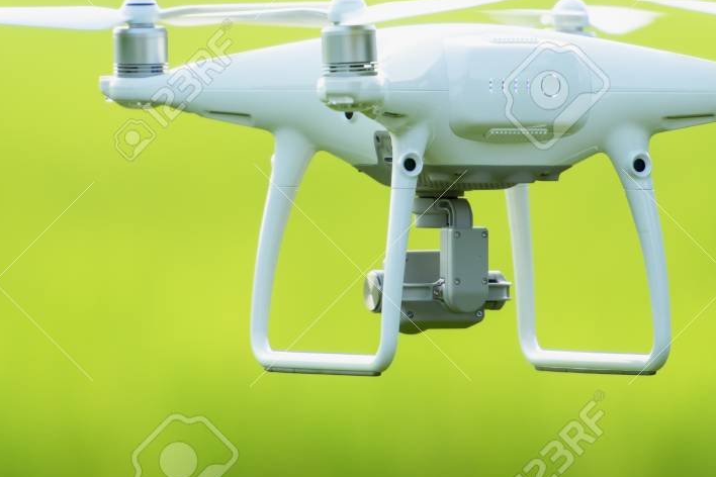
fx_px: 14597
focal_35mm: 734
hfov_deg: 2.8
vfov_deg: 1.9
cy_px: 55
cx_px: 362
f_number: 5.6
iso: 400
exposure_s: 1/1600
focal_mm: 400
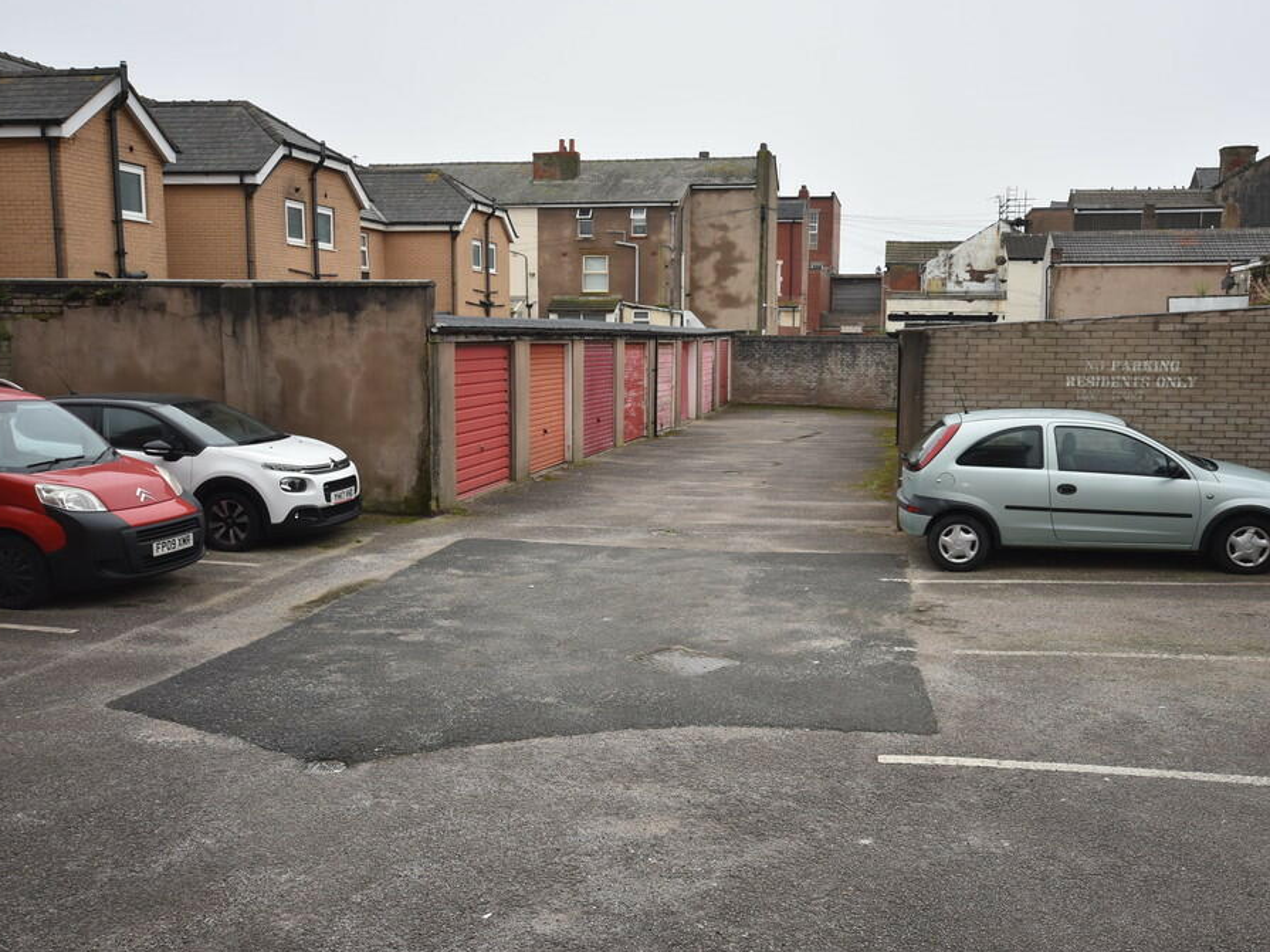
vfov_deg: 42.9
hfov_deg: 55.3
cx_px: 681
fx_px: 1211
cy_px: 477
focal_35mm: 33
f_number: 5.6
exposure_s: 1/125
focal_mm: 20
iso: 100
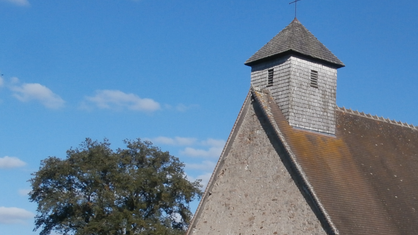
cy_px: 208
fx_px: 842
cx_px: 375
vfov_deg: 15.7
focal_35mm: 76
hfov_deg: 26.9
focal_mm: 6.67
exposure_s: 1/1000
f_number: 3.9
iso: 100
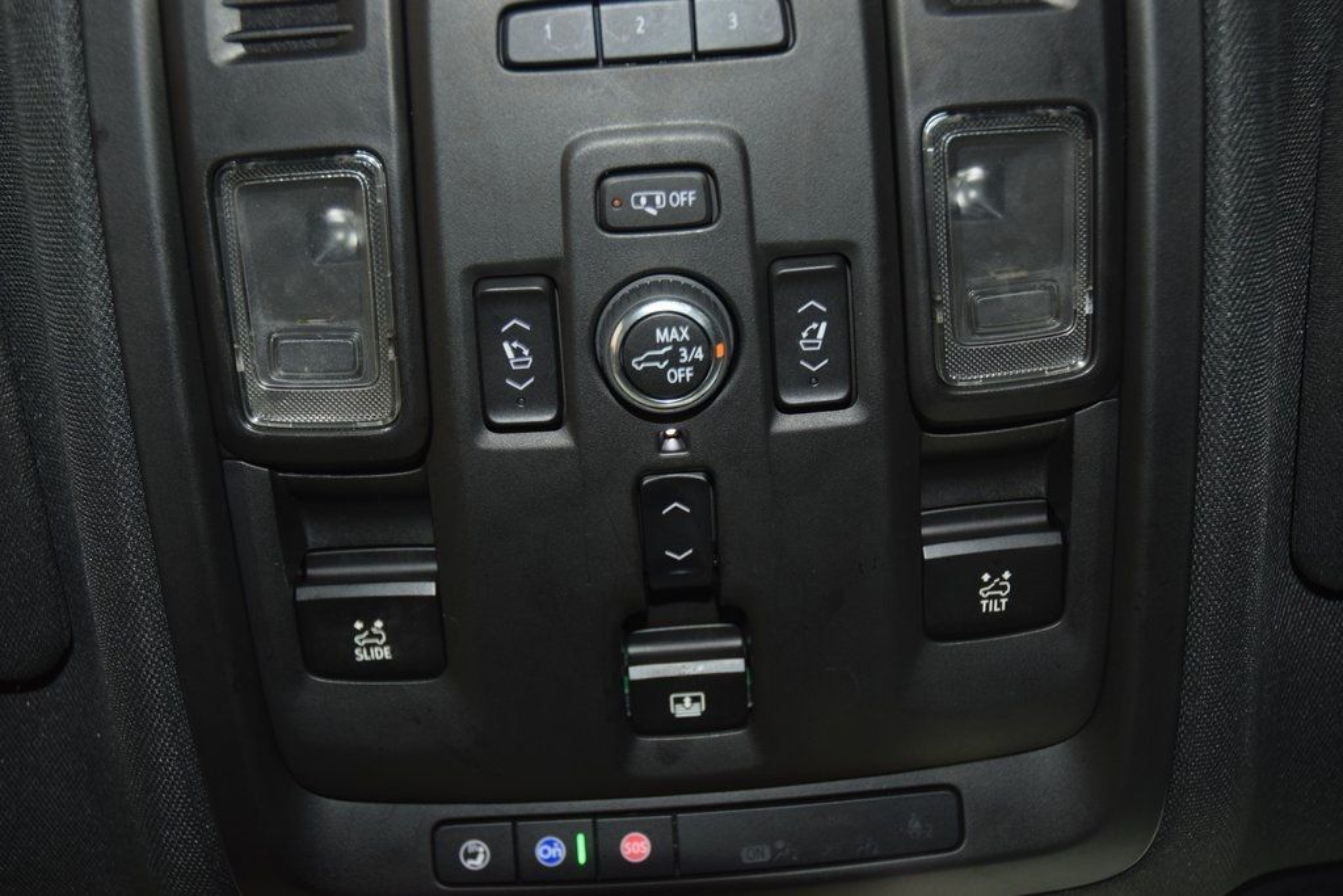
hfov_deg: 51.3
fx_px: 1399
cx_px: 672
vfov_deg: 35.5
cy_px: 448
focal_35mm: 38
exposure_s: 1/15
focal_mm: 25
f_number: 3.8
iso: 560
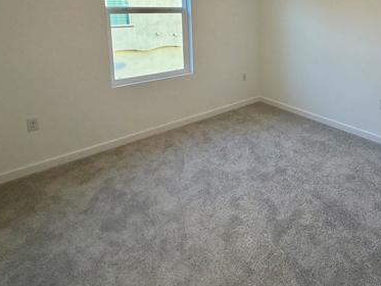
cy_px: 48
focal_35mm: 24
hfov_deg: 67.6
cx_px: 280
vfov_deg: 52.3
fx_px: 264
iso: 200
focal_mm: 2.22
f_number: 2.2
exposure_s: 1/60
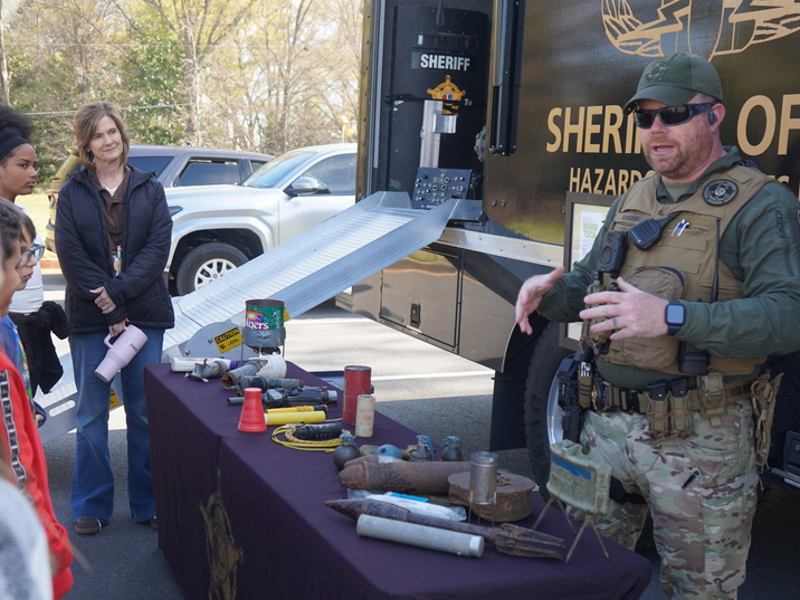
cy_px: 317
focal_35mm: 44
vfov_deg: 32.9
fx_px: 1017
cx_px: 339
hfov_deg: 42.8
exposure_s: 1/160
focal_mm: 32
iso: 125
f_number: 4
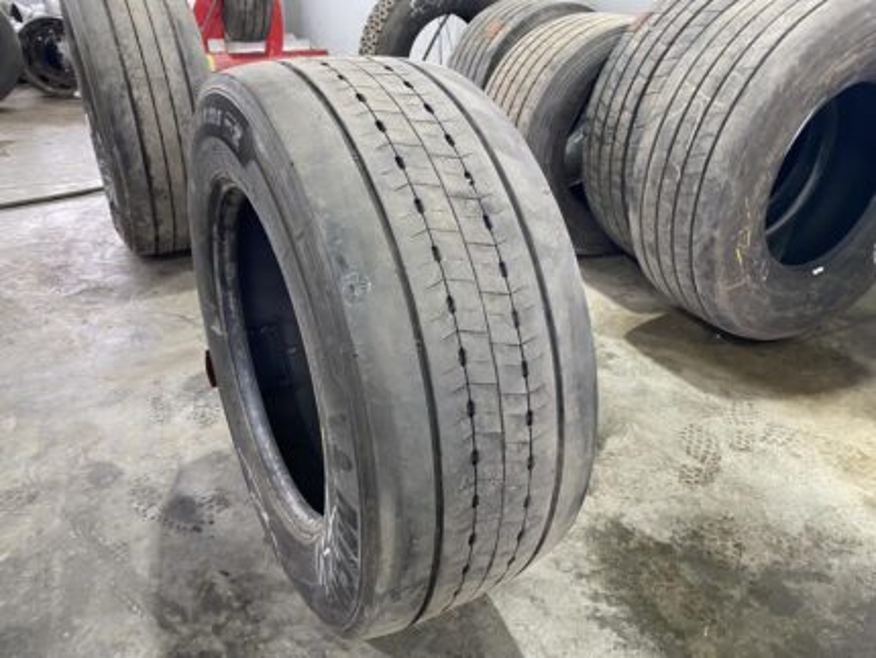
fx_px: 658
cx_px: 438
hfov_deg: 67.3
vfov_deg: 53.1
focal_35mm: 26
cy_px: 329
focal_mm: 4.25
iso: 250
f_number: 1.8
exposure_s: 1/50
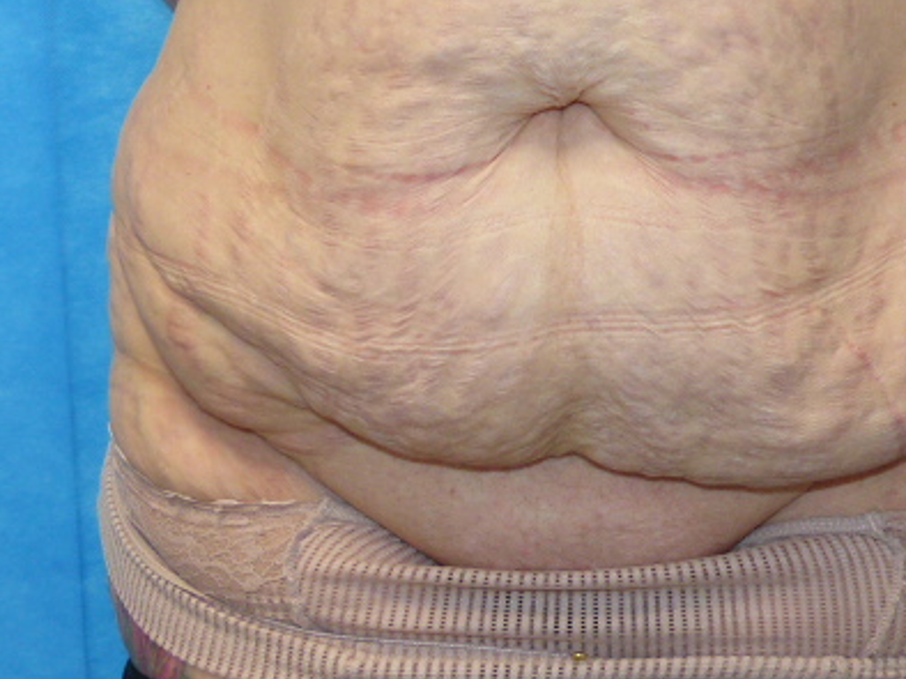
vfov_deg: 27.6
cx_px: 570
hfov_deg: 36.6
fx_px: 1360
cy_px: 175
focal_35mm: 52
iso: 400
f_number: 2.8
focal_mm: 5.8
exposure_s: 1/100
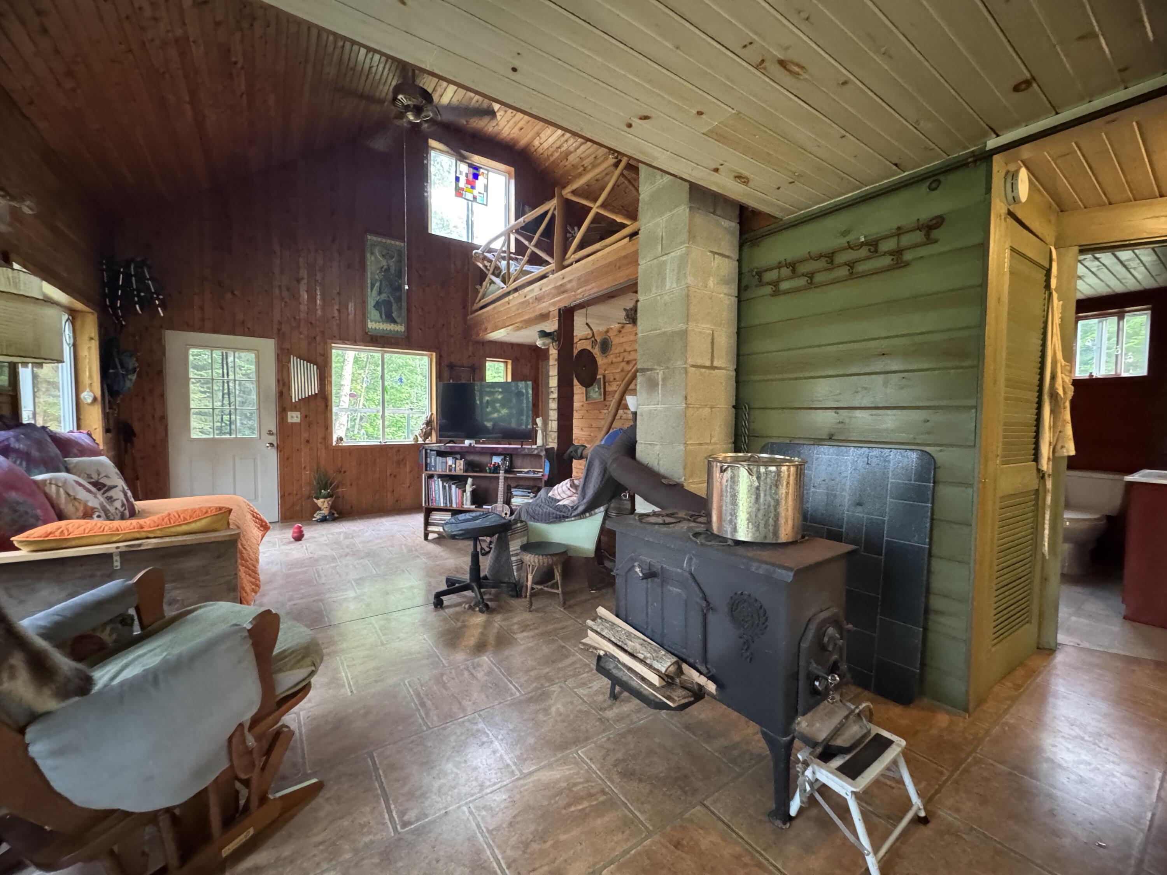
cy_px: 438
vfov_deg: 85.7
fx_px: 472
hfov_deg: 102.1
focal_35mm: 14
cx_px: 584
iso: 1250
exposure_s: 1/40
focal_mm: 2.22
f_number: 2.2
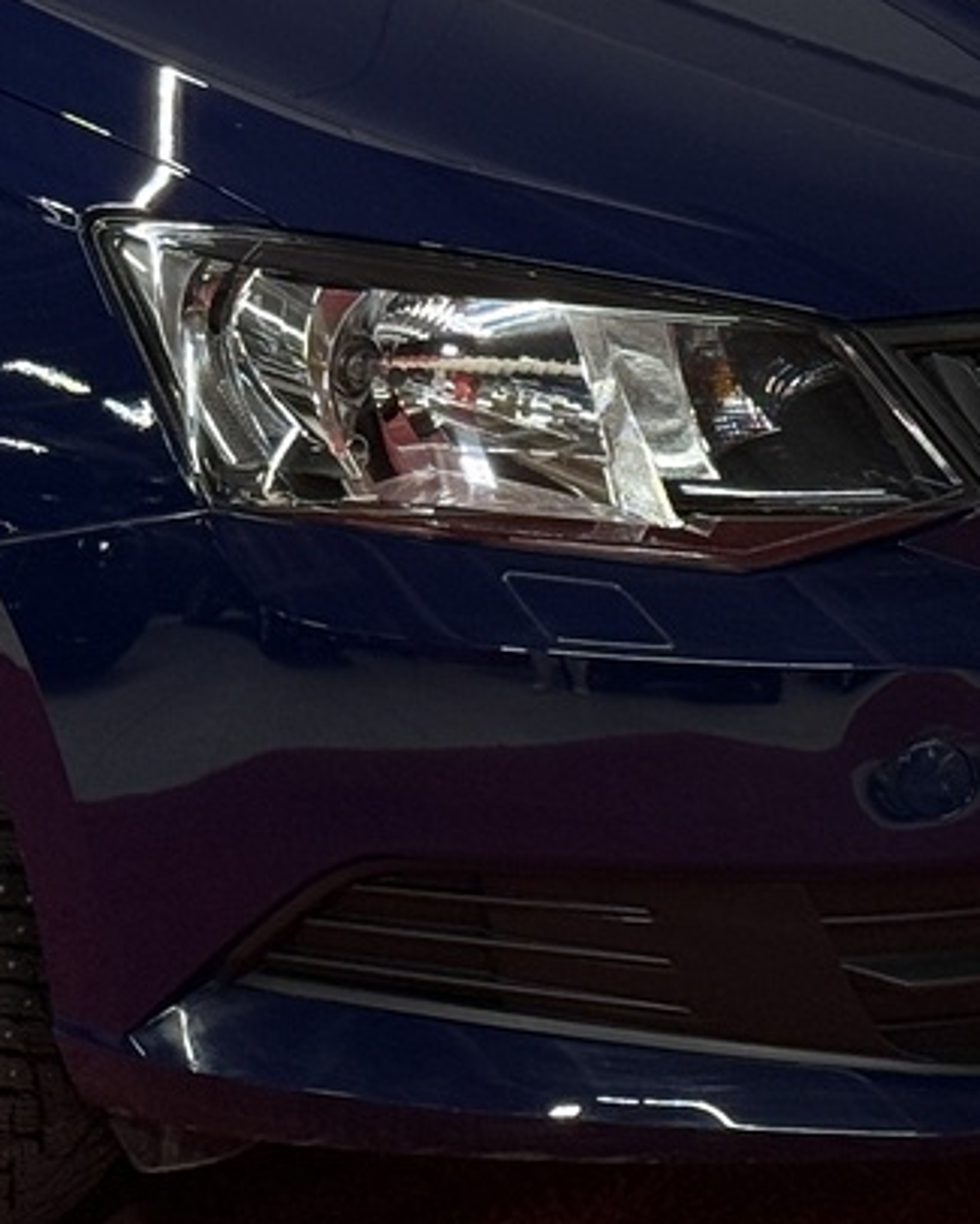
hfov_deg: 9.2
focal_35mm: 166
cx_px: -93
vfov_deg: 11.5
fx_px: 6016
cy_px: 21
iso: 64
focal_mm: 6.76
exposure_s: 1/100
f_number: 1.78
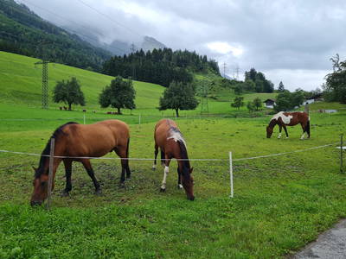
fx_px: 260
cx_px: 173
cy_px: 130
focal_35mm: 26
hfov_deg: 67.3
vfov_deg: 53.1
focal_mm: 5.4
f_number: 1.8
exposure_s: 1/516
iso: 50
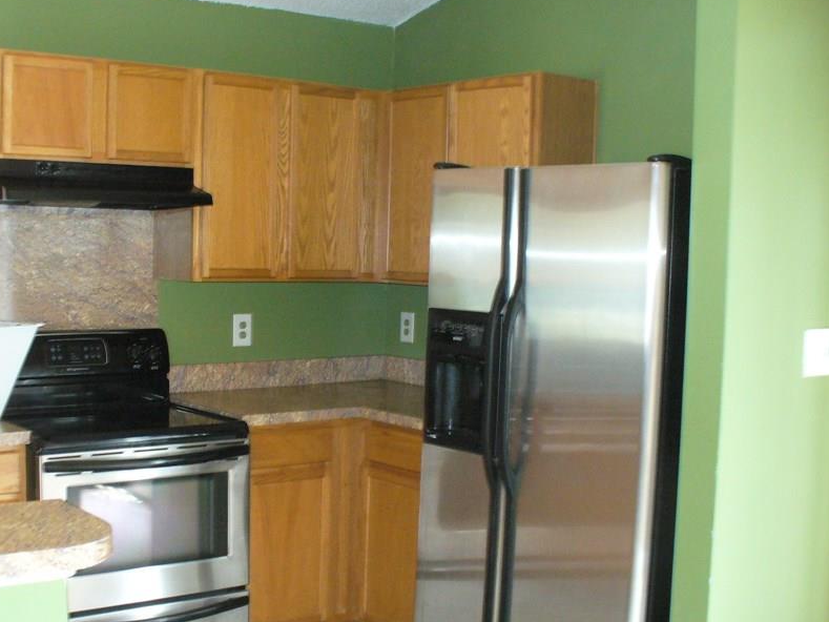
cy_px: 354
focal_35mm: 48
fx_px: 1150
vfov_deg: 30.2
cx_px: 319
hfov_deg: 39.4
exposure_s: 1/30
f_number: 2.8
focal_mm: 6.1
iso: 320
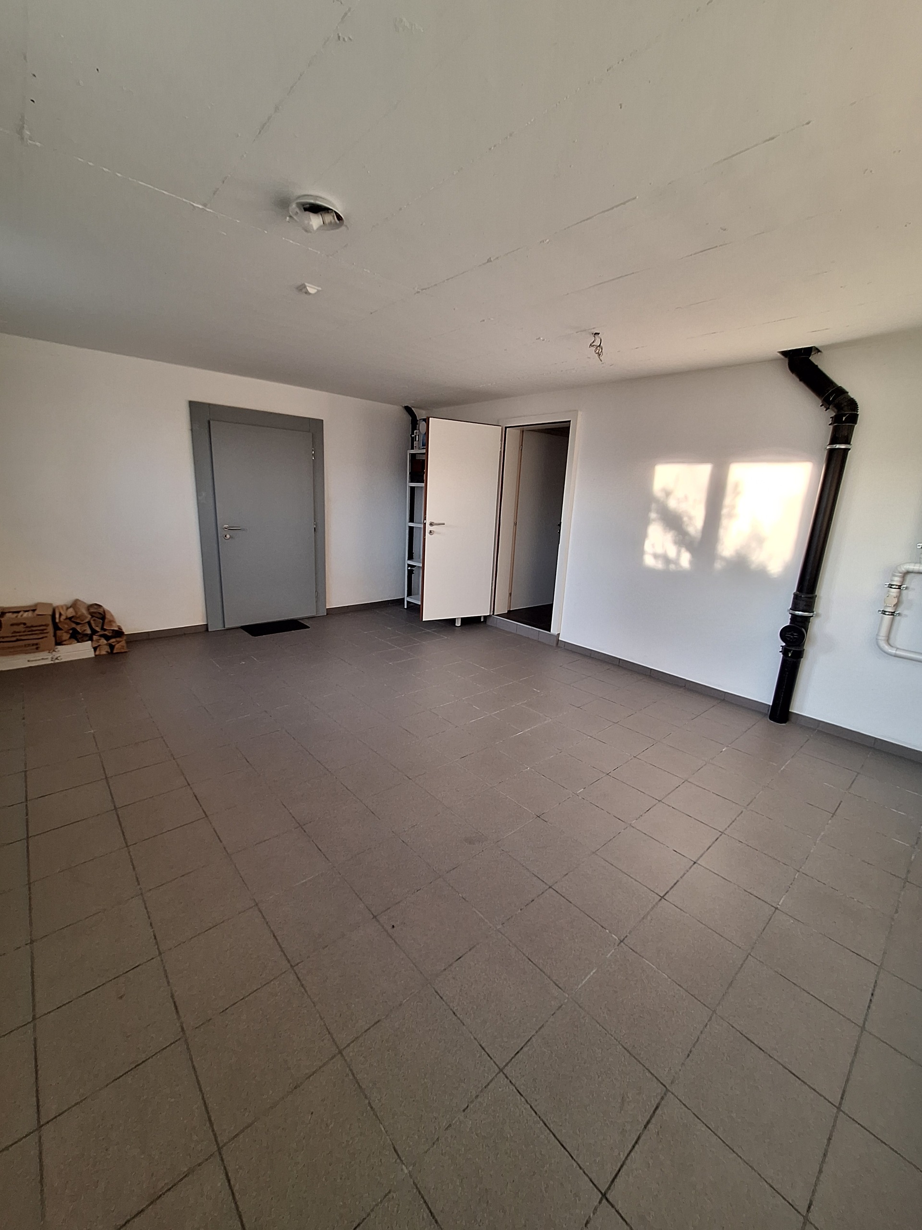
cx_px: 461
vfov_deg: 106.2
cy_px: 615
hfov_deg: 89.9
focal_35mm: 13
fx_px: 462
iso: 125
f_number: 2.2
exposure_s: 1/50
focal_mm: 1.74
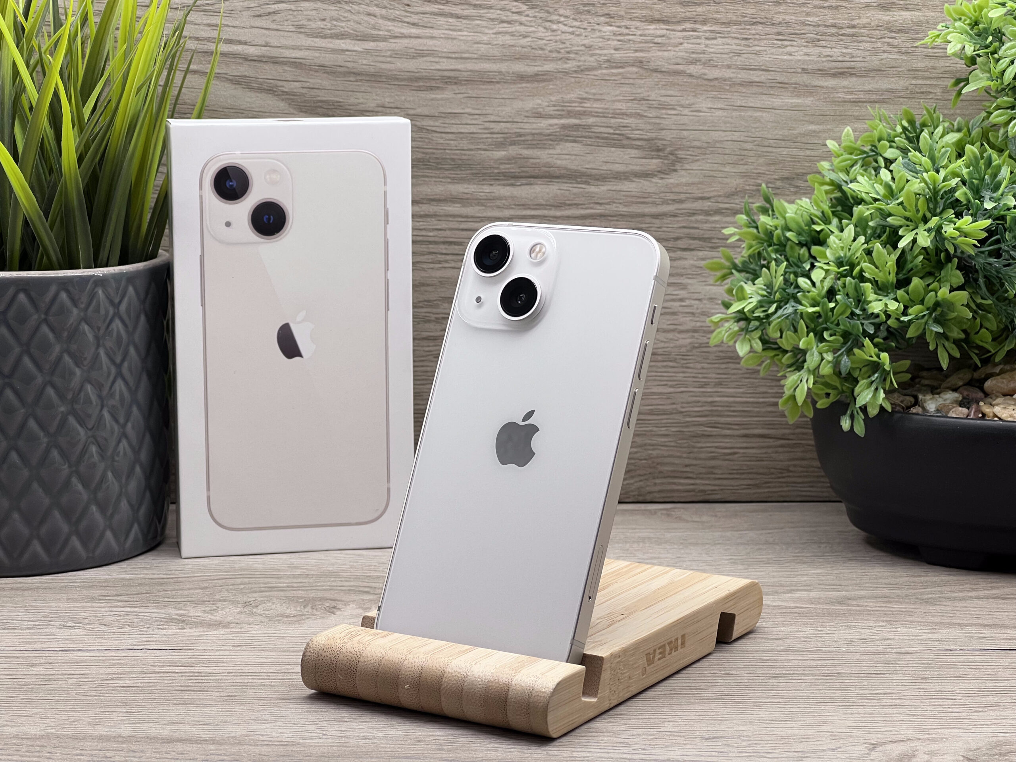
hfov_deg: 25.3
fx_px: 2260
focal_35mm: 77
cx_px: 508
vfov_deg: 19.1
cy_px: 381
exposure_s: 1/100
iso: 64
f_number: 2.8
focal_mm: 9
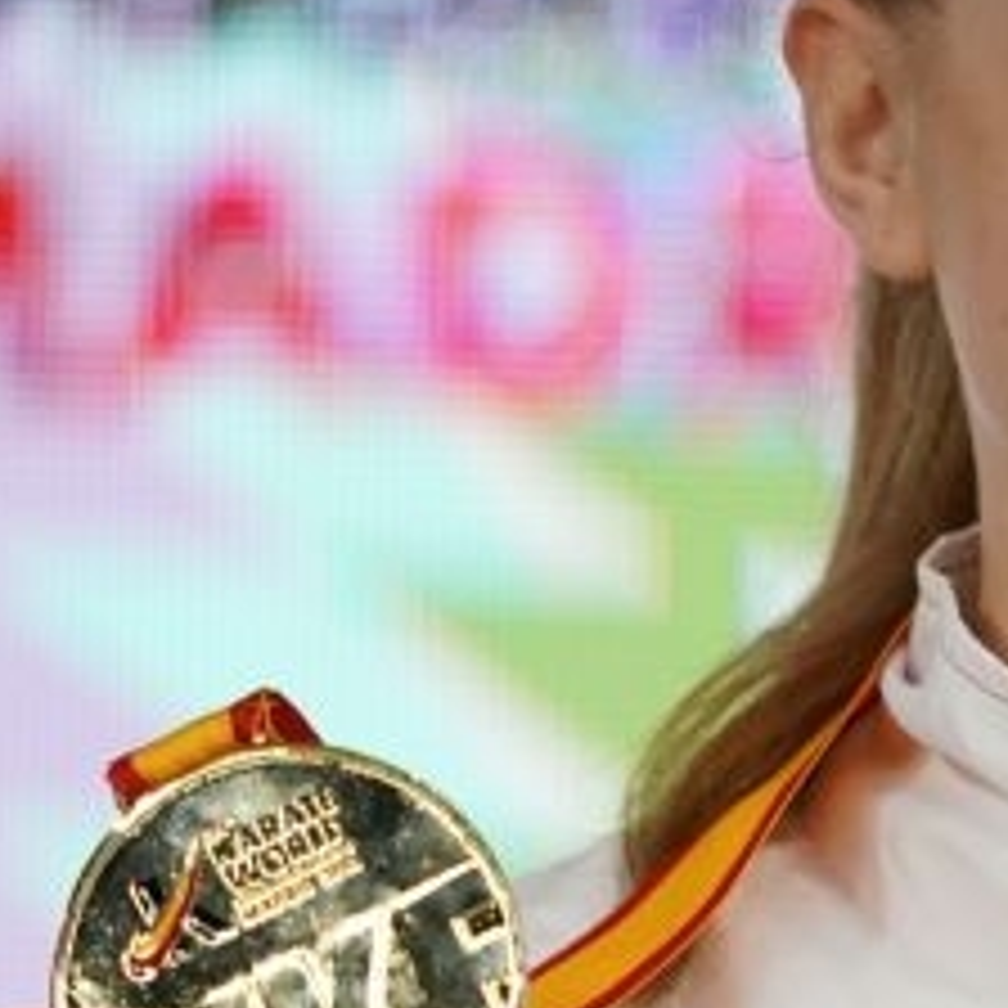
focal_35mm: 1819
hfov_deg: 1.0
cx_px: 1557
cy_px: 1562
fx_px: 59927
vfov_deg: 1.0
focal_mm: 400
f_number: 2.8
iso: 3200
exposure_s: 1/500
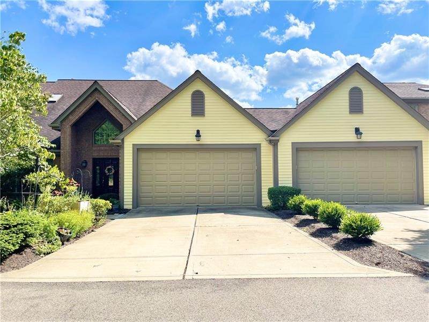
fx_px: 310
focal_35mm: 25
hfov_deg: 69.4
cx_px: 214
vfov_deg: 54.9
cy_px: 161
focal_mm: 5.1
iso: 32
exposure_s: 1/3788
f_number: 1.6
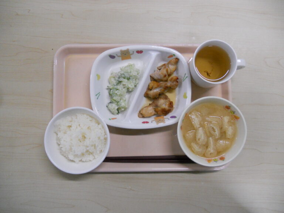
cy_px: 106
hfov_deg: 65.3
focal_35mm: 27
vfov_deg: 51.4
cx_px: 142
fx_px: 222
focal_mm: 4.9
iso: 400
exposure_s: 1/100
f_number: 3.2
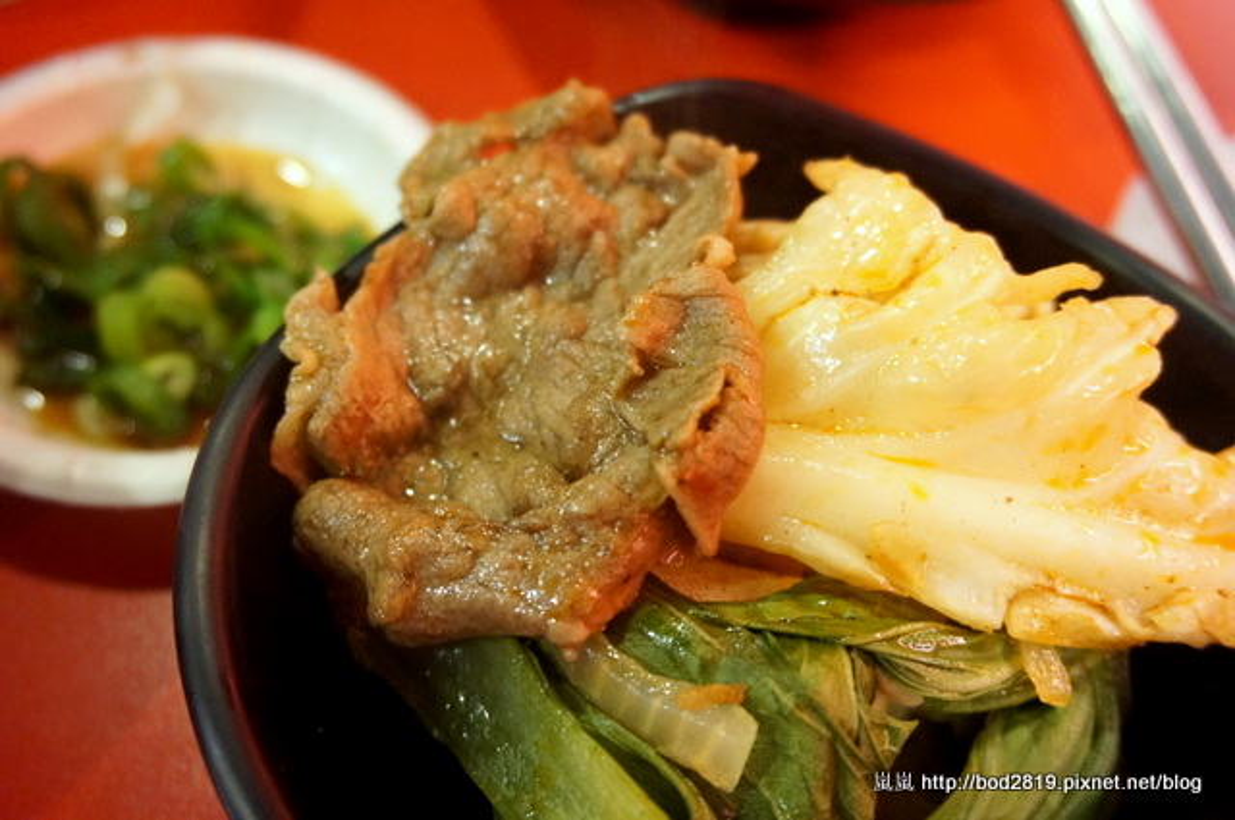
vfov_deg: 34.1
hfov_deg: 49.6
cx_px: 618
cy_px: 410
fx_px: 1336
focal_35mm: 39
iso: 3200
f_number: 4.5
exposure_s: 1/40
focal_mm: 26
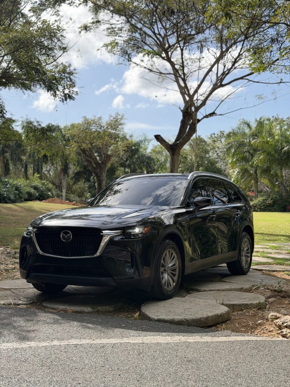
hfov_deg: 30.3
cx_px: 145
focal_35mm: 48
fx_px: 536
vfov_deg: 39.7
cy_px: 194
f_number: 1.78
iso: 100
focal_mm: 6.76
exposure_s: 1/2577
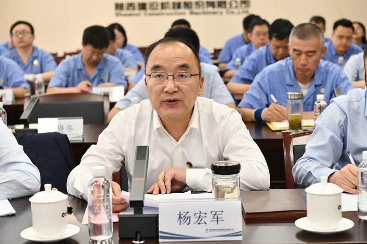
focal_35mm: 70
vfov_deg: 19.4
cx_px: 184
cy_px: 122
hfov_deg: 28.8
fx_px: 713
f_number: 5
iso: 800
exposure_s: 1/200
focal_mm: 70
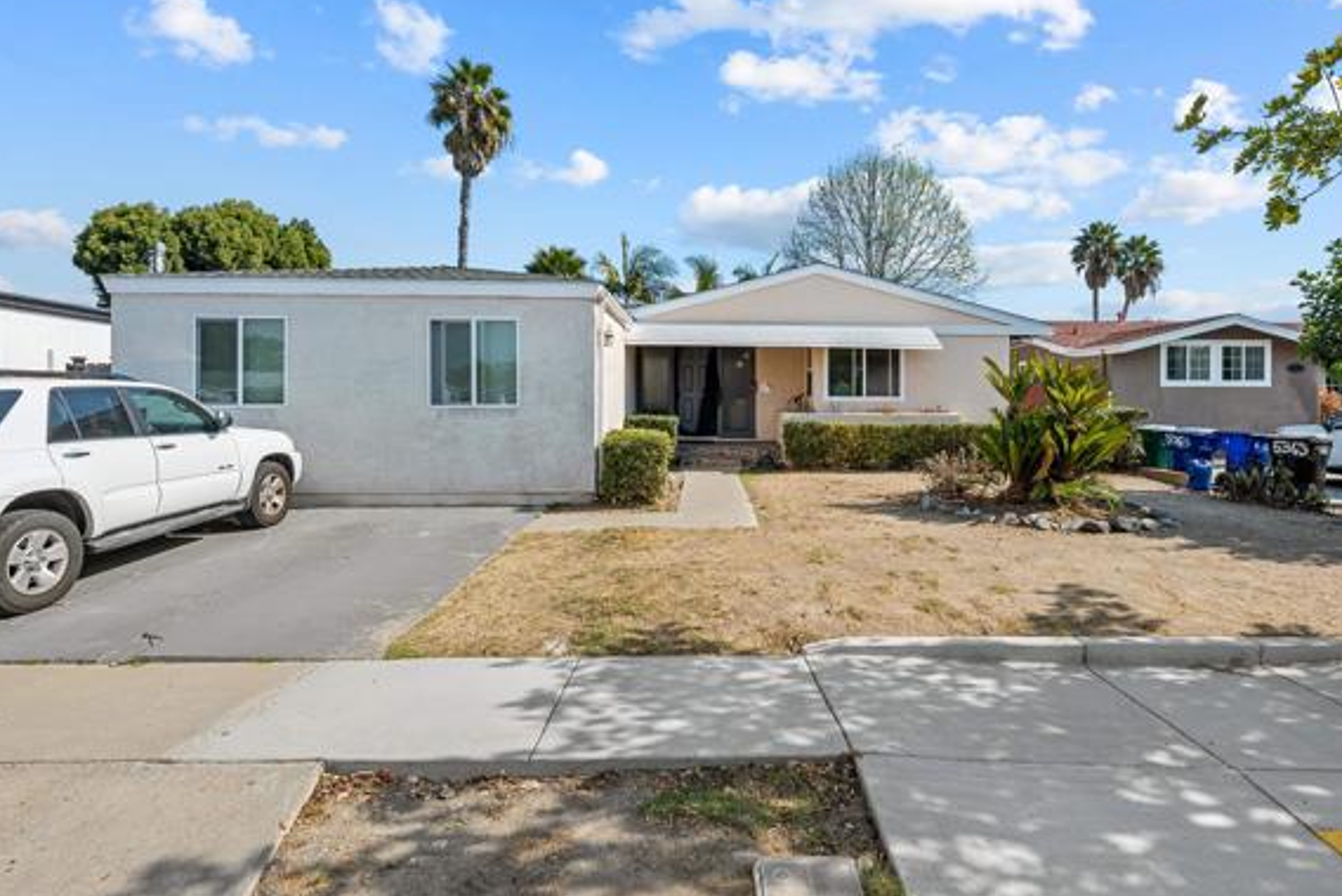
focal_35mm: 19
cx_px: 731
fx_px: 692
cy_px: 400
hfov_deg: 88.0
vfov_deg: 65.7
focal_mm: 16.5
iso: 100
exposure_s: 1/100
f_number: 8
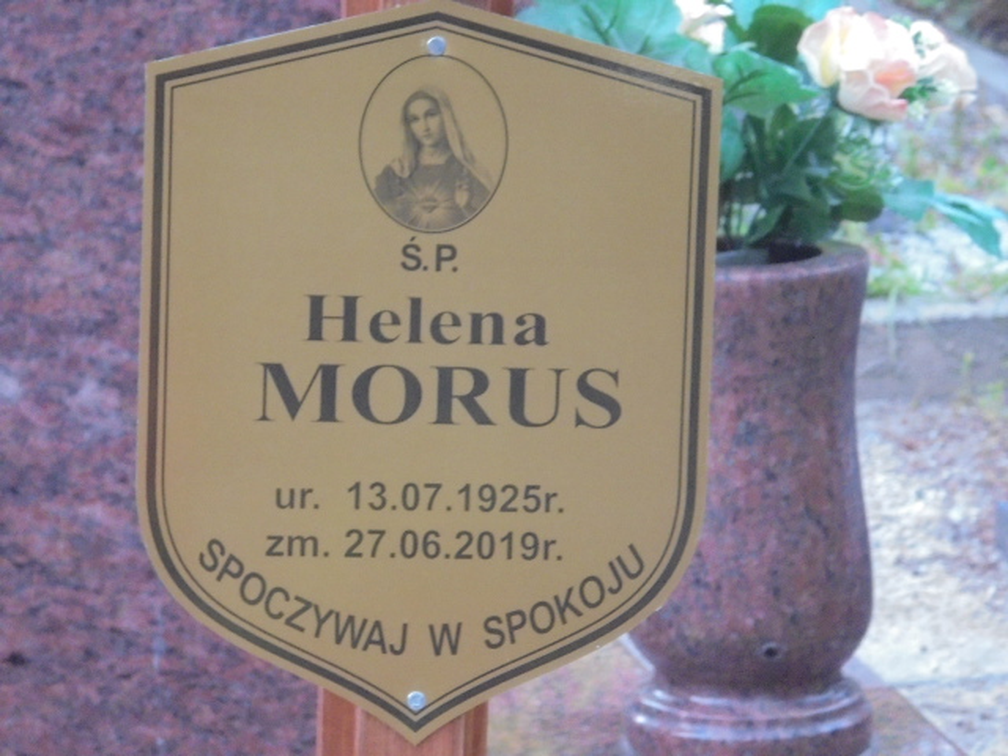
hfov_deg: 12.7
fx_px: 4543
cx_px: 504
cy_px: 378
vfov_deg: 9.5
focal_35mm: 156
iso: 500
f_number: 6.5
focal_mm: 27.6
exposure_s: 1/60
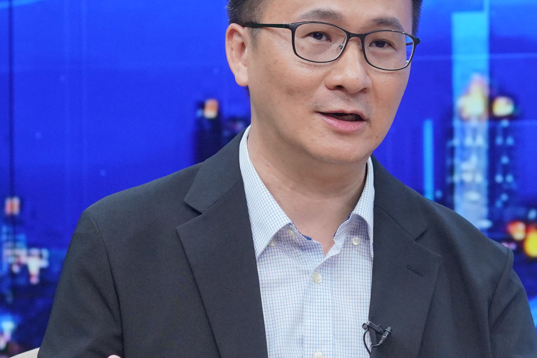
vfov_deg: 4.7
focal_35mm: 293
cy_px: 215
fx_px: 4370
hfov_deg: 7.0
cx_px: 302
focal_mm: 92
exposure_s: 1/250
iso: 1600
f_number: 5
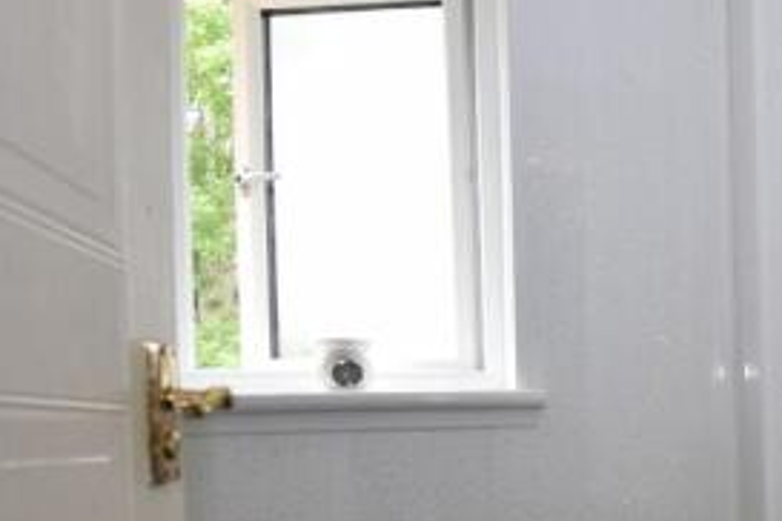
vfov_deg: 35.3
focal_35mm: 36
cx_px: 869
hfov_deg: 41.7
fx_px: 782
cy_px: 442
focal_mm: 10
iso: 400
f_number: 4.5
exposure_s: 1/80
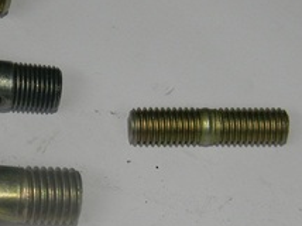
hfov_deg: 10.2
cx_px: 80
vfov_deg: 7.6
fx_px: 1691
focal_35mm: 194
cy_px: 169
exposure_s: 1/30
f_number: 4.5
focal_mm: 15.1
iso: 170
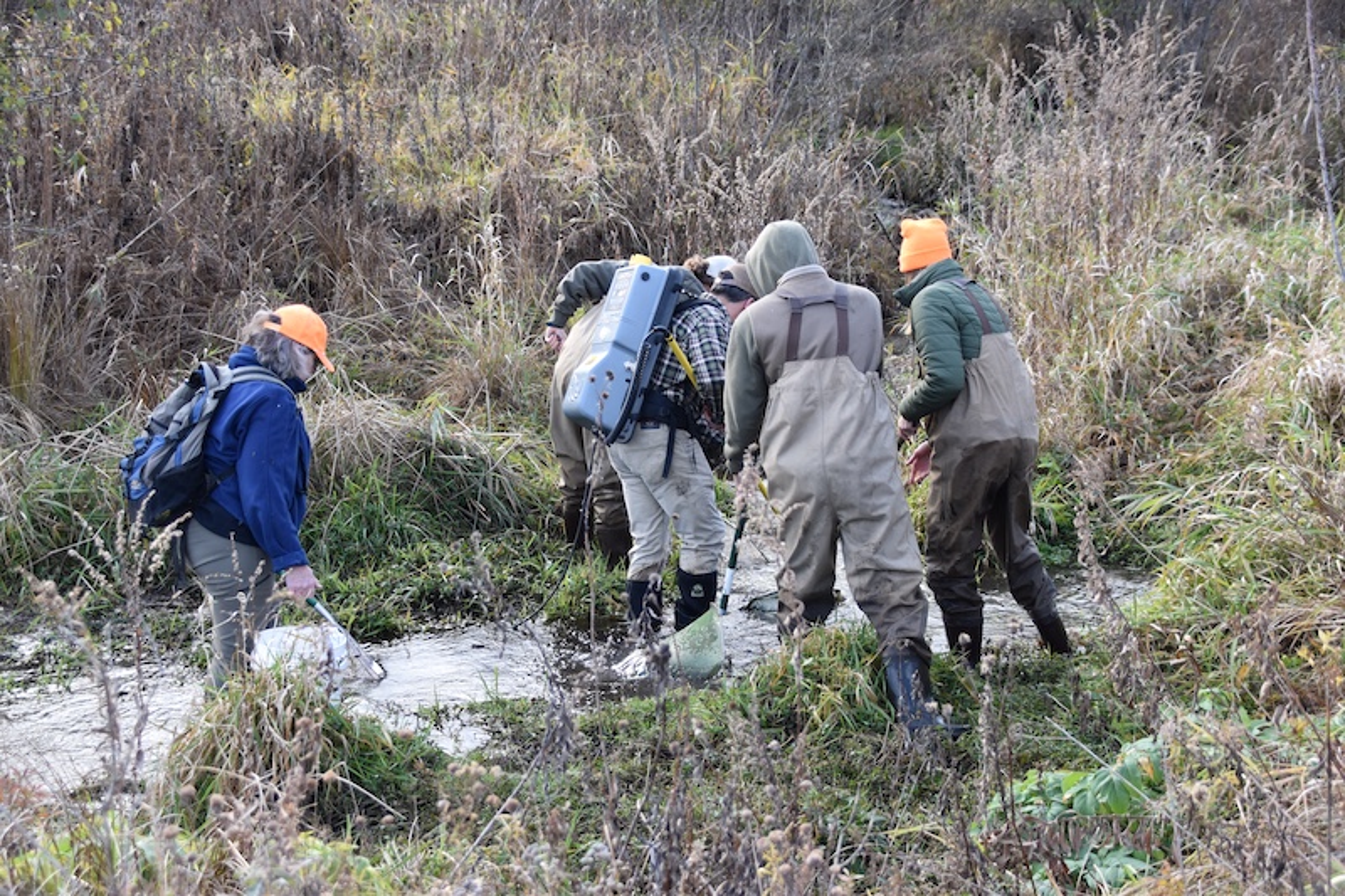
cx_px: 672
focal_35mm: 57
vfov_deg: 23.8
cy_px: 448
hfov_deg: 35.1
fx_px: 2129
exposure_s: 1/250
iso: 400
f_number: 5
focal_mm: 38
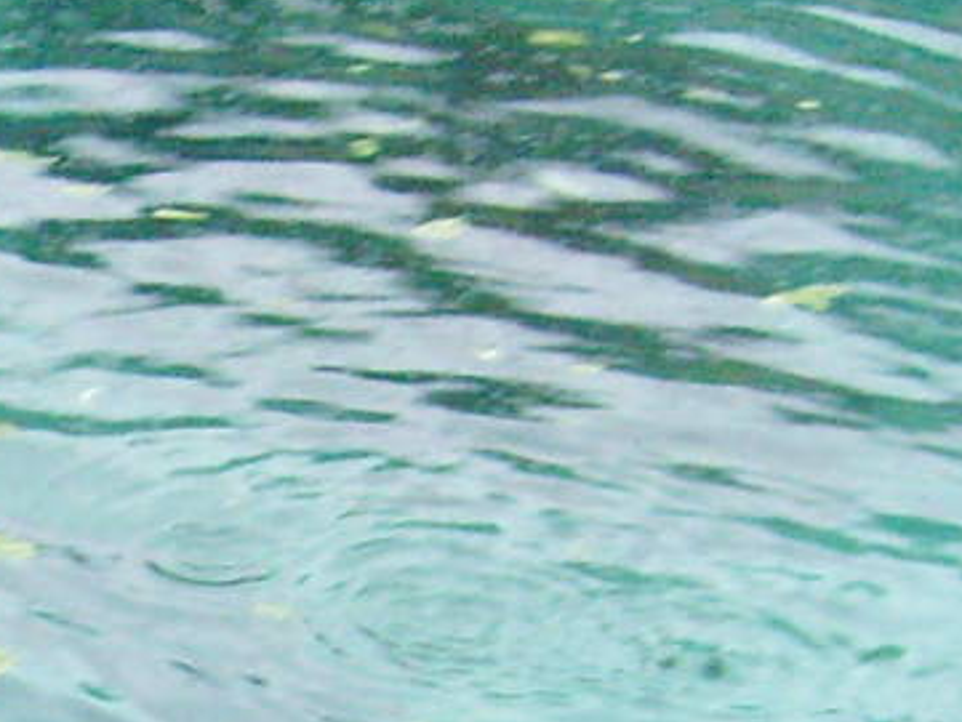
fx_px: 4309
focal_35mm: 155
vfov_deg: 9.3
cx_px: -549
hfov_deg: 12.1
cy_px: 1092
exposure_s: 1/45
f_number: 2.8
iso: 200
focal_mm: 5.8
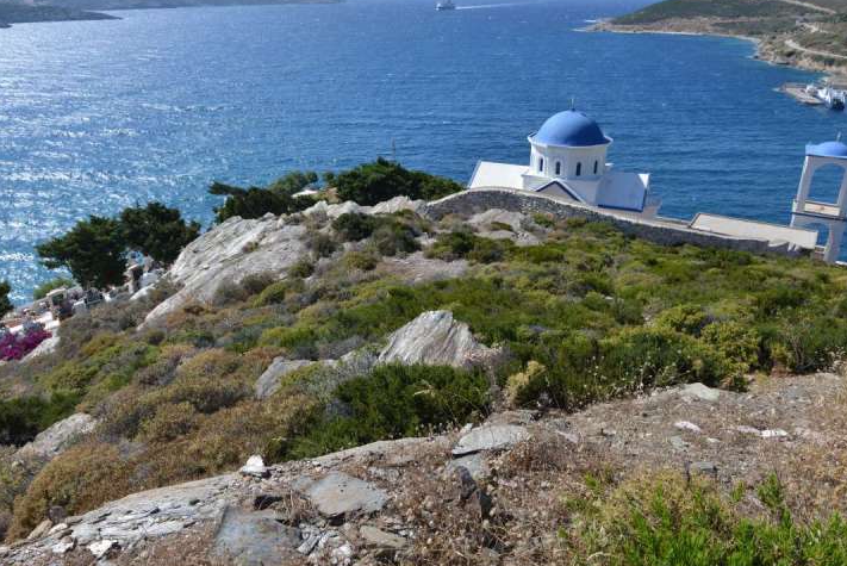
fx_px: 636
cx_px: 415
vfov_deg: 48.0
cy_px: 265
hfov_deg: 67.3
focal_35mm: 27
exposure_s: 1/160
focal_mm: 24
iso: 200
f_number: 9
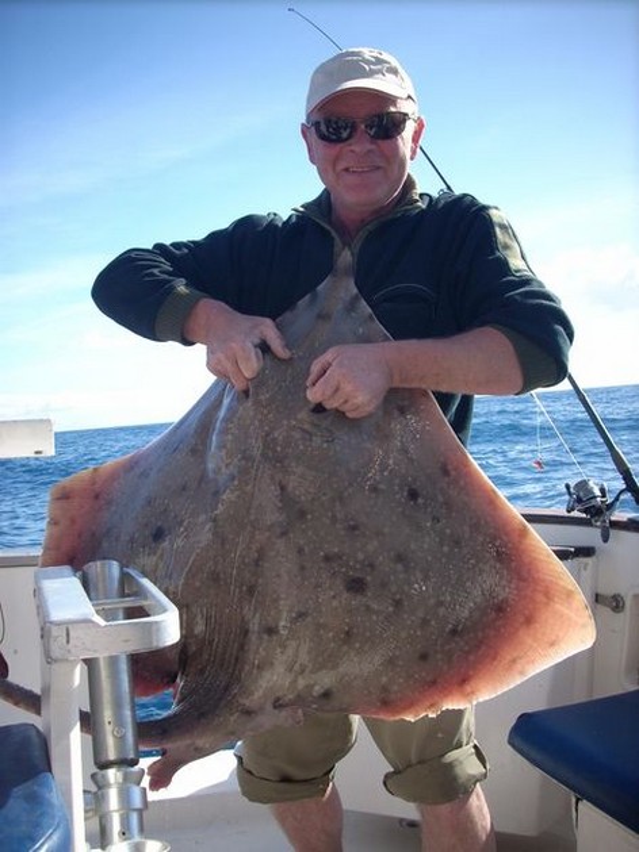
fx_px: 911
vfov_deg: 50.2
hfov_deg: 38.6
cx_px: 320
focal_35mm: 37
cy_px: 426
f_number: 5.6
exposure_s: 1/136
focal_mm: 6.2
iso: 64
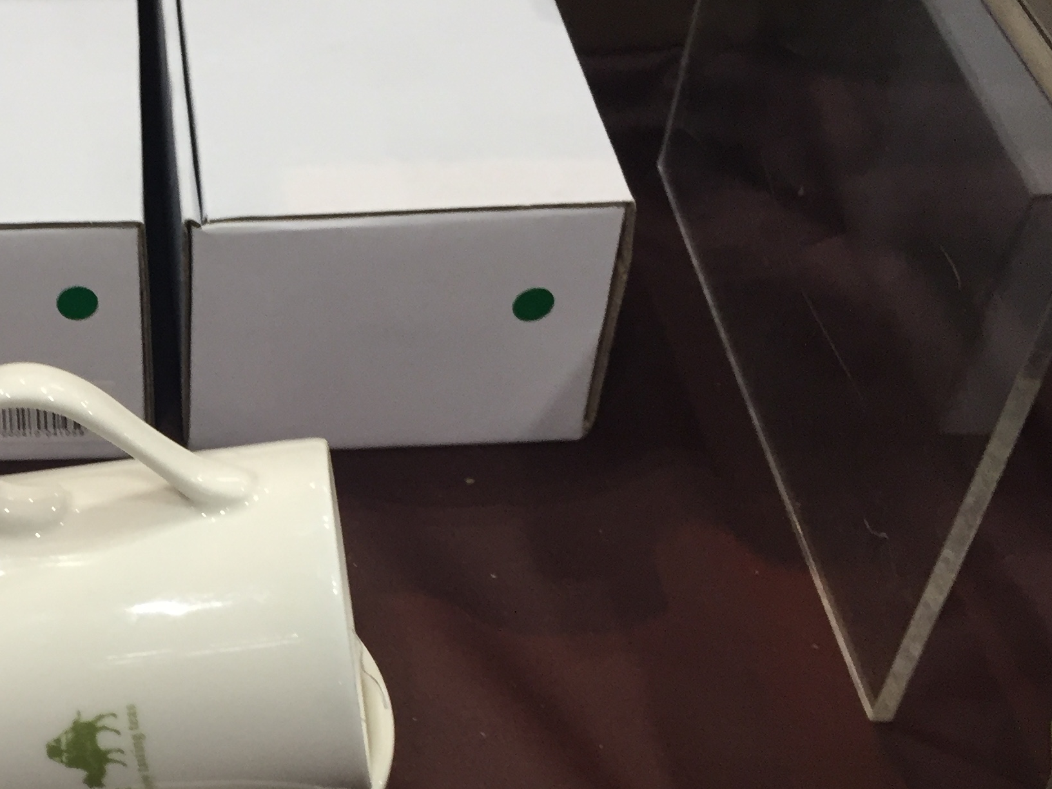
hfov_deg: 31.3
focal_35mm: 58
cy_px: 552
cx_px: 61
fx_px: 1763
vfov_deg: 25.0
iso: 80
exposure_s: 1/30
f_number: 2.2
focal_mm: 4.15
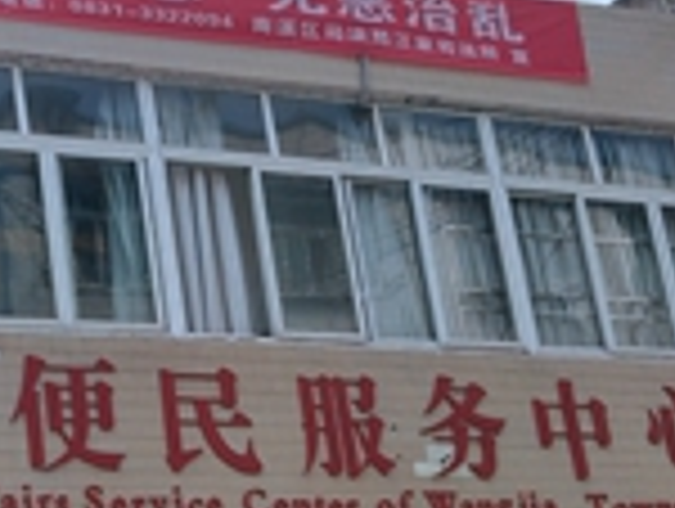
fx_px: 1953
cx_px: 54
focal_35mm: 100
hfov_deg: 19.2
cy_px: 353
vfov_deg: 14.8
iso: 141
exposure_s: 1/3553
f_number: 1.8
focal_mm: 3.95
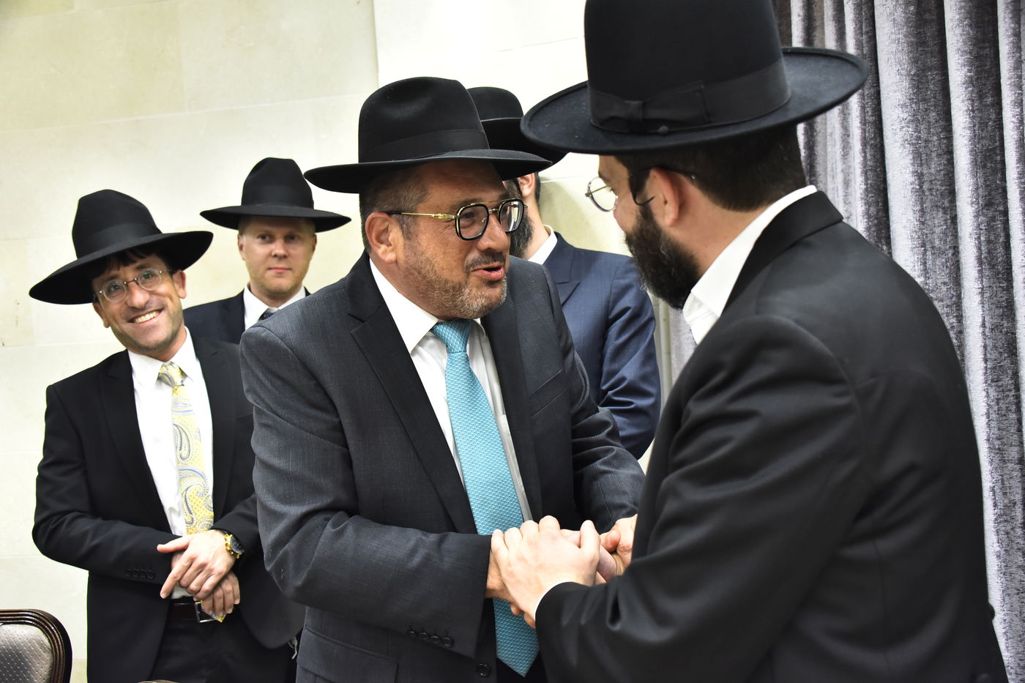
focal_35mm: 36
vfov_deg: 36.9
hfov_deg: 53.1
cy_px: 342
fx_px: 1025
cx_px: 512
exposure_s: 1/125
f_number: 5.6
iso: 4000
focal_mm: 36
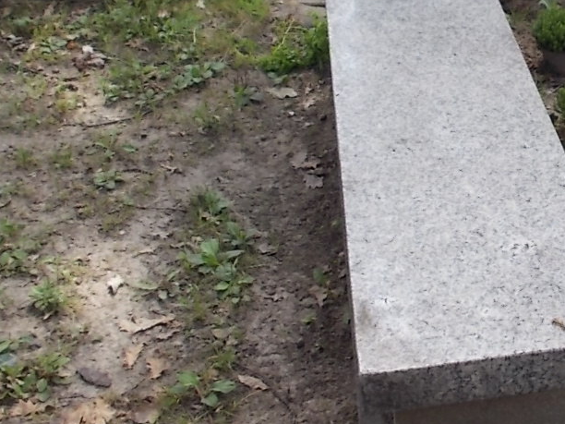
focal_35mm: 68
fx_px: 1110
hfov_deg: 27.2
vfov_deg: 21.2
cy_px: 58
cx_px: 545
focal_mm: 4.6
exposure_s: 1/250
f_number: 3.2
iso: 80
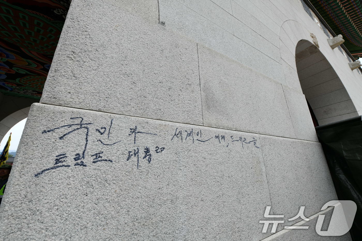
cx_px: 181
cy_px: 120
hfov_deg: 104.3
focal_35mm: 14
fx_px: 141
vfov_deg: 81.2
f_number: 9
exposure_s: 1/800
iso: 400
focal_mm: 14
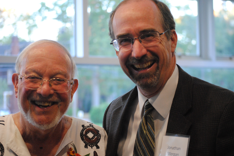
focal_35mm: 84
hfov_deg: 24.3
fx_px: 543
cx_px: 118
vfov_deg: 16.4
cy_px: 77
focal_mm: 55
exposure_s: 1/30
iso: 900
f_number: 4
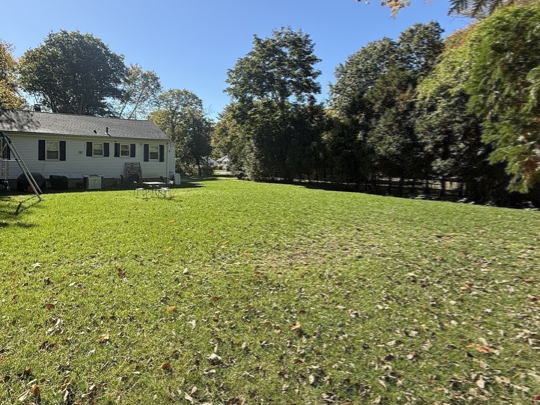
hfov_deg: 80.7
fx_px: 312
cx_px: 214
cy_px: 170
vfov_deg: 65.6
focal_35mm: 20
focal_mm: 2.22
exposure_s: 1/901
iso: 50
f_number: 2.2
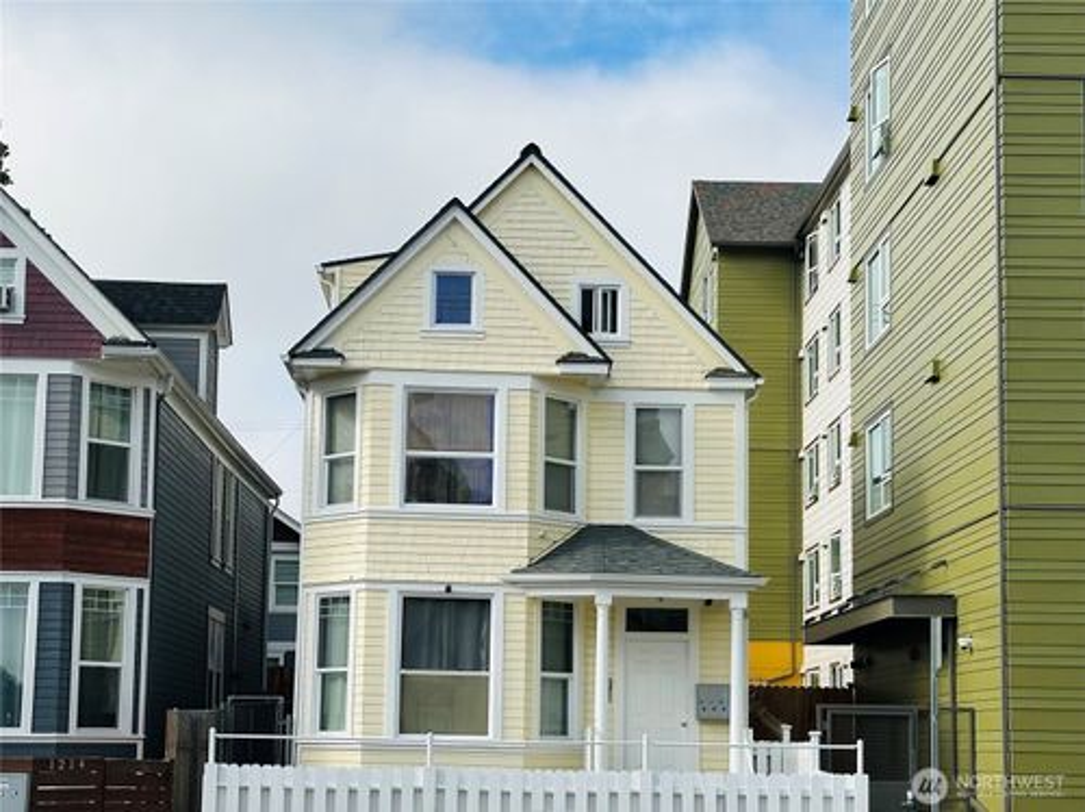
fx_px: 1503
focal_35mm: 48
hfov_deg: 39.7
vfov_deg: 30.2
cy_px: 406
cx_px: 542
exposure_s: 1/4184
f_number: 1.78
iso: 64
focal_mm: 6.86
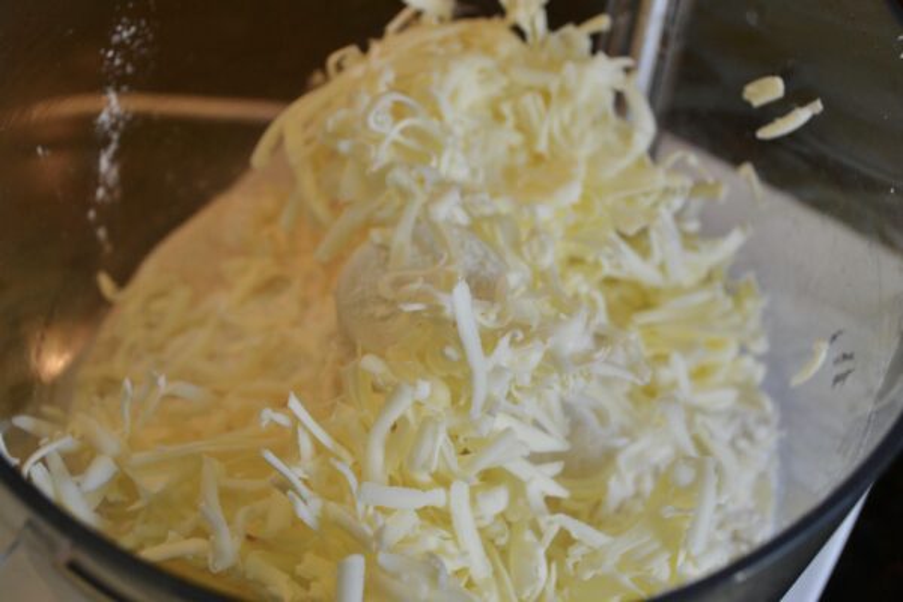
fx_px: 1354
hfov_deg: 36.9
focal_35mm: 54
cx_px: 452
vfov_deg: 25.1
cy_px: 301
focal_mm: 36
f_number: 5
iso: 560
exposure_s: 1/60
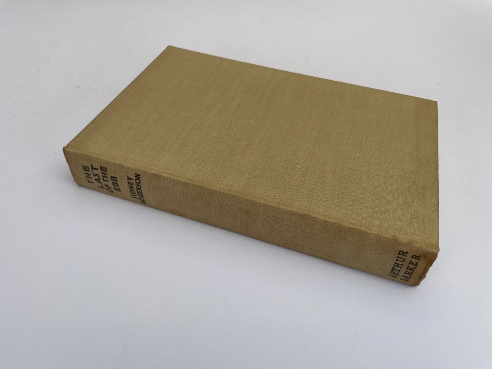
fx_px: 370
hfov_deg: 67.3
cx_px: 246
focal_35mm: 26
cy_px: 184
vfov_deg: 53.1
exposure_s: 1/739
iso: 32
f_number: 1.6
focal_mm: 4.2
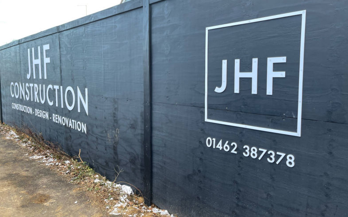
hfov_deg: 66.5
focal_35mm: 28
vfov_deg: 44.5
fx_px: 266
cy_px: 100
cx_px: 174
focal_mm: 5.1
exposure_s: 1/144
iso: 32
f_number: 1.6
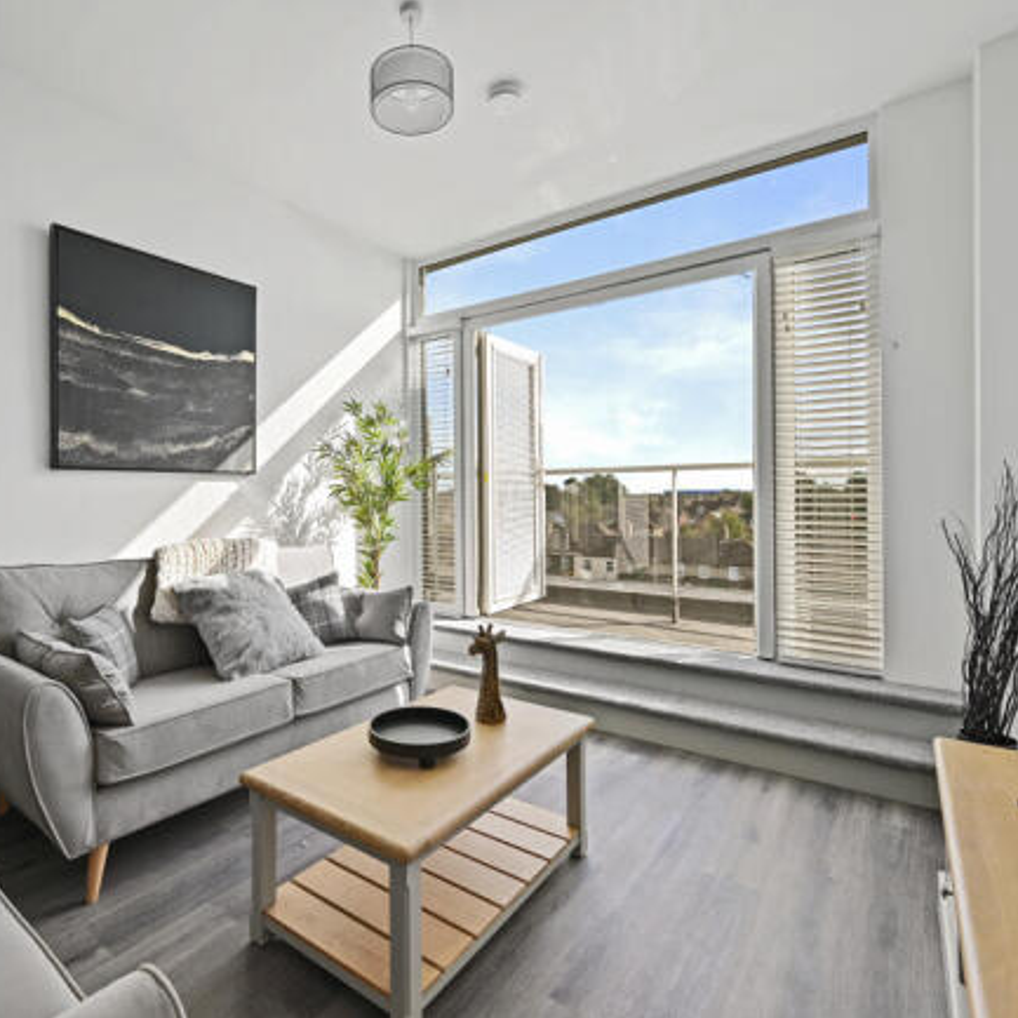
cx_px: 416
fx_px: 599
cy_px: 507
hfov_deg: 79.9
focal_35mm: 18
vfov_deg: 80.7
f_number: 7.1
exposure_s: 1/13
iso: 100
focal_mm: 14
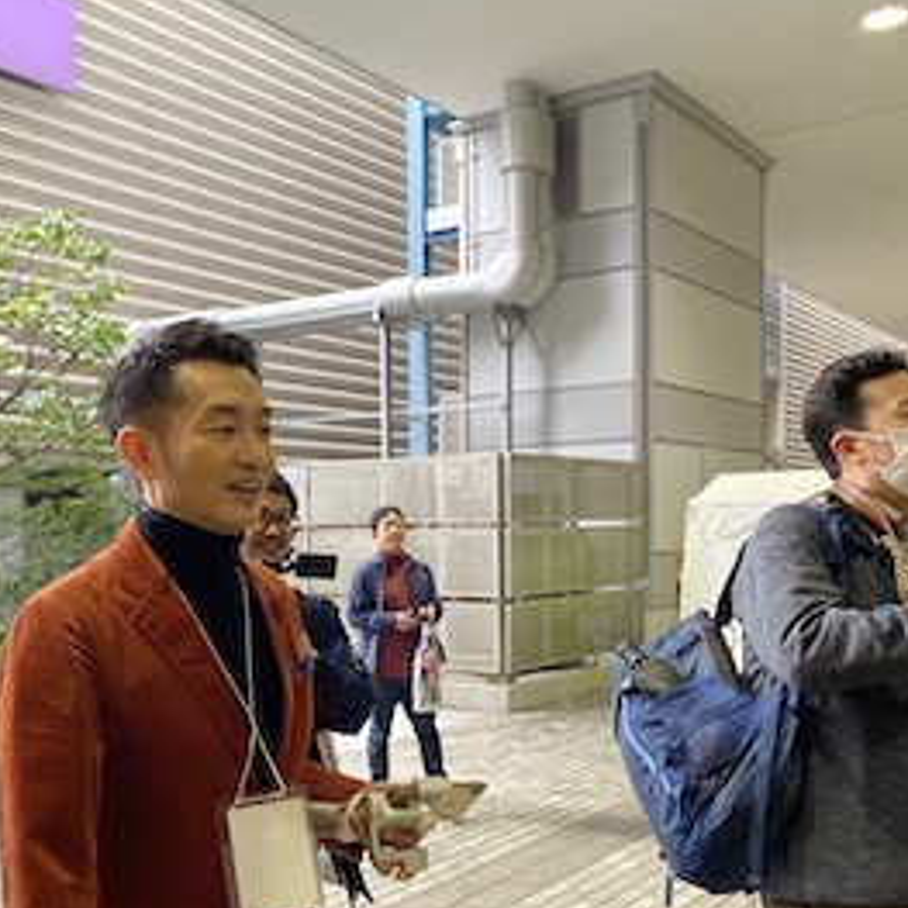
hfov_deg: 39.9
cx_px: 373
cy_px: 604
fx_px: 1246
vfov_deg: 39.6
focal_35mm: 42
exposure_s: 1/121
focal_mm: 4.25
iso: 125
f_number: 1.8
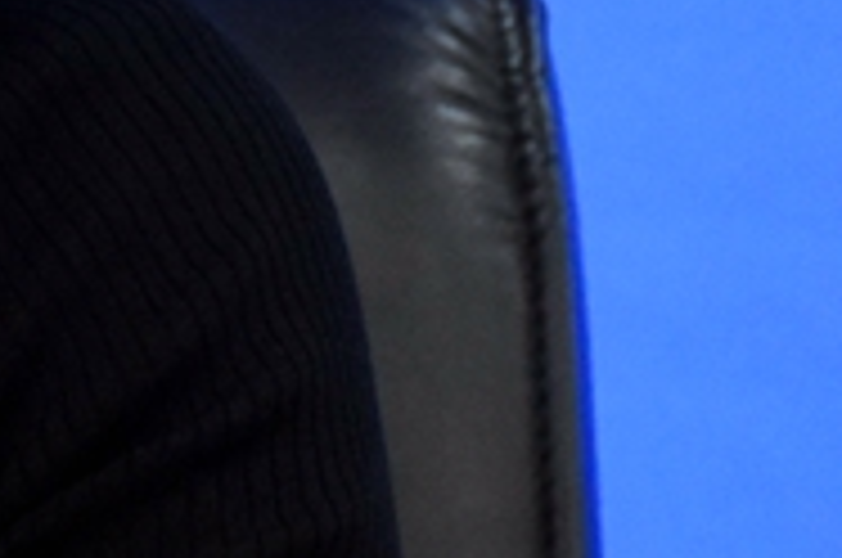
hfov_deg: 4.4
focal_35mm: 463
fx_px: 10810
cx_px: -792
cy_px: 9
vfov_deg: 3.0
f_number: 4.5
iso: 1600
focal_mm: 48
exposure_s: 1/100
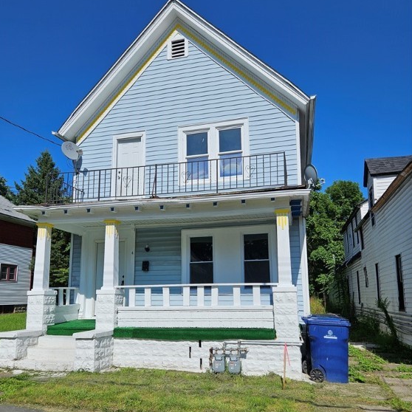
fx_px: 377
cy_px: 231
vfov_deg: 57.1
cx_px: 201
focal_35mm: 28
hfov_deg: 57.3
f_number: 1.8
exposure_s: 1/3850
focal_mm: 5.4
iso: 25
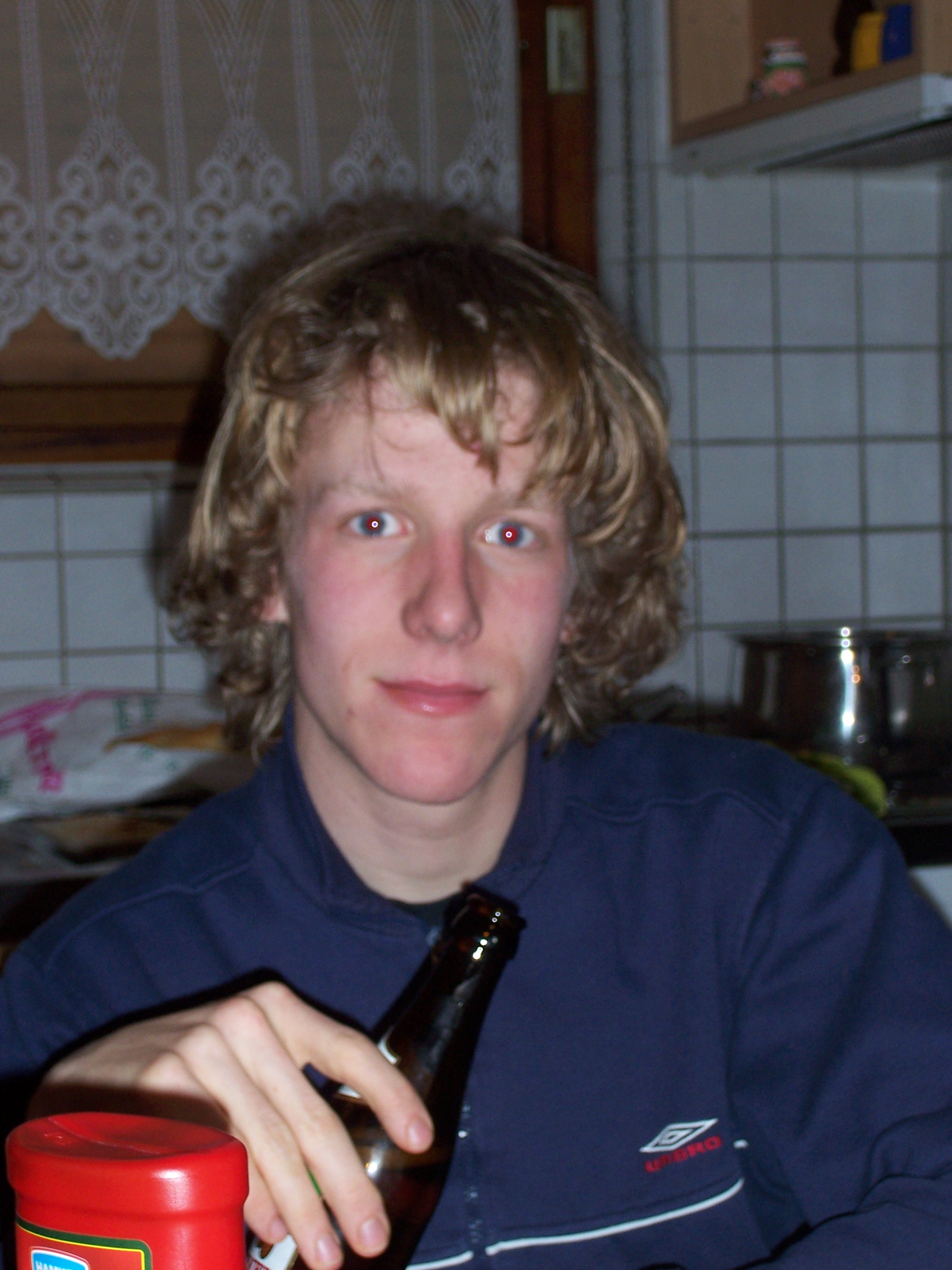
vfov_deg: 22.5
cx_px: 476
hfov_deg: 17.0
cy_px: 635
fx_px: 3190
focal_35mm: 87
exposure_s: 1/100
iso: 125
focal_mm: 14.9
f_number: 4.5
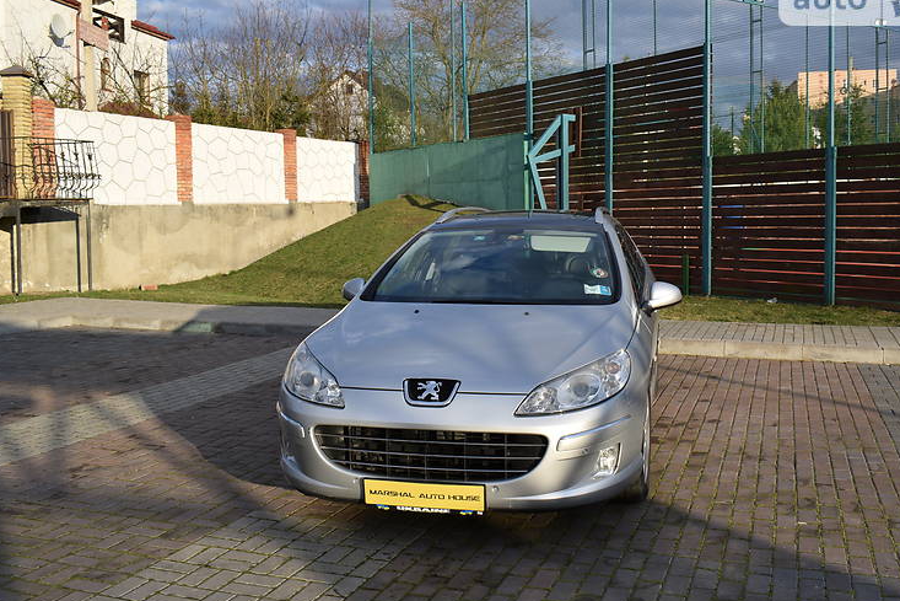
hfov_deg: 53.1
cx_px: 483
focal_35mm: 36
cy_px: 286
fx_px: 900
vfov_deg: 36.9
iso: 200
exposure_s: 1/320
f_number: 9
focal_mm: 22
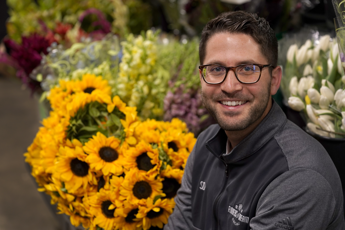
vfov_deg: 10.8
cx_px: 172
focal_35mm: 127
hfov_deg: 16.1
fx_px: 1217
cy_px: 115
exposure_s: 1/160
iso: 1000
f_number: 4
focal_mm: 127
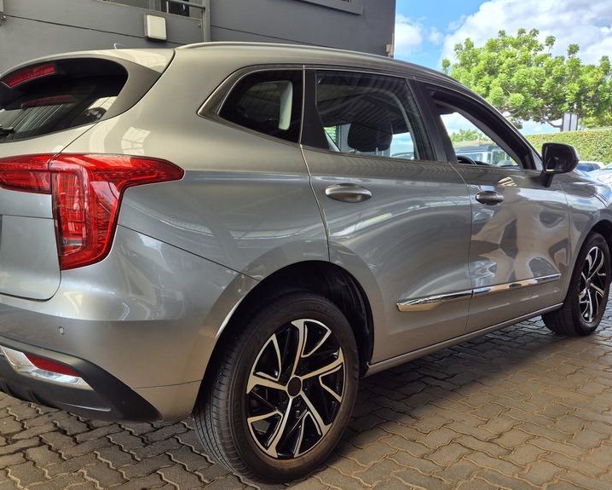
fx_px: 580
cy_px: 270
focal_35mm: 32
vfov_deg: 45.8
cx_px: 260
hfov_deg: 55.4
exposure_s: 1/368
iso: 25
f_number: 1.8
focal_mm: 5.4
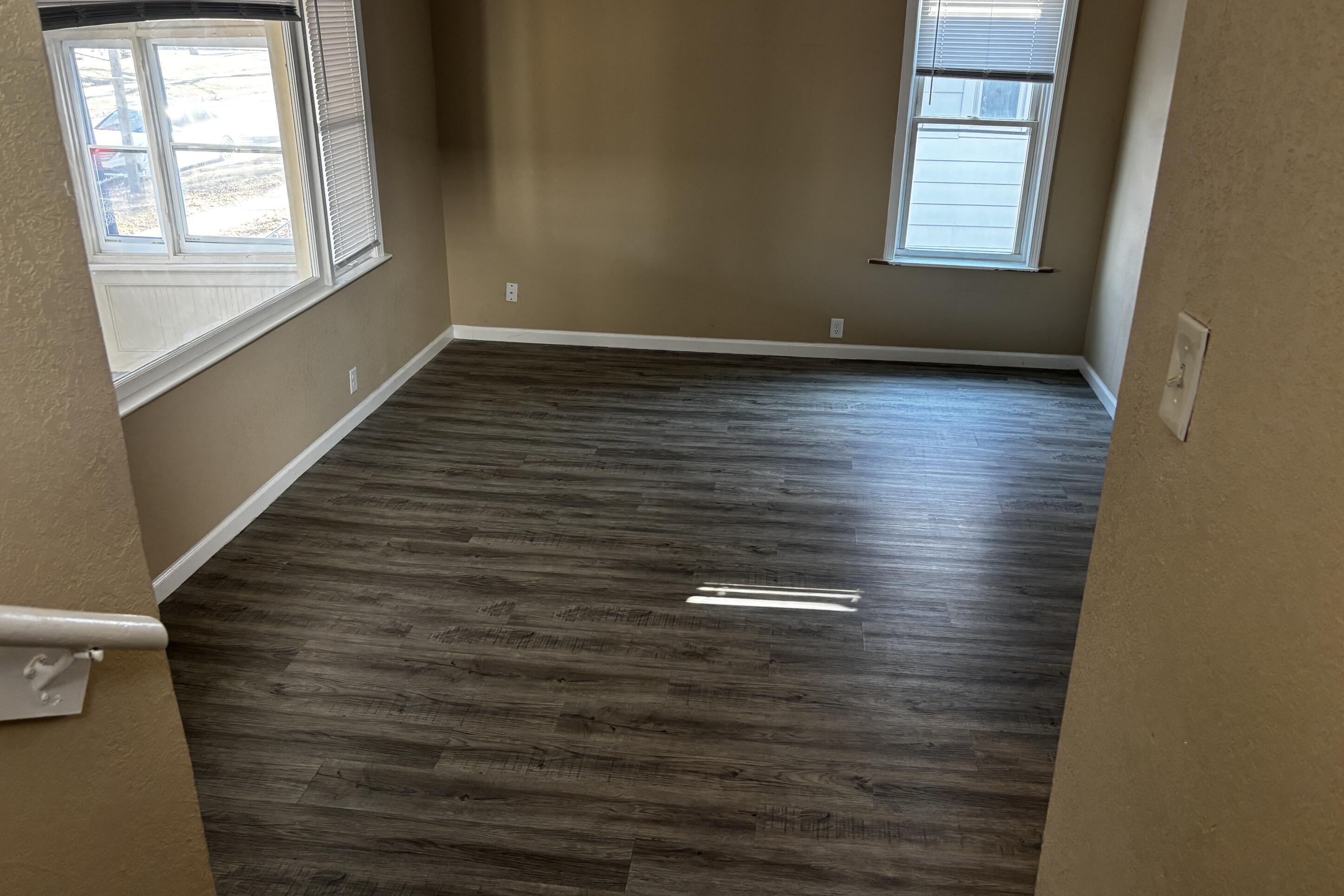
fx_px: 1045
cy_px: 427
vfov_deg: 46.4
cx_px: 689
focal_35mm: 28
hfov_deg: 65.5
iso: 200
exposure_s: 1/60
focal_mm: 5.96
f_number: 1.6
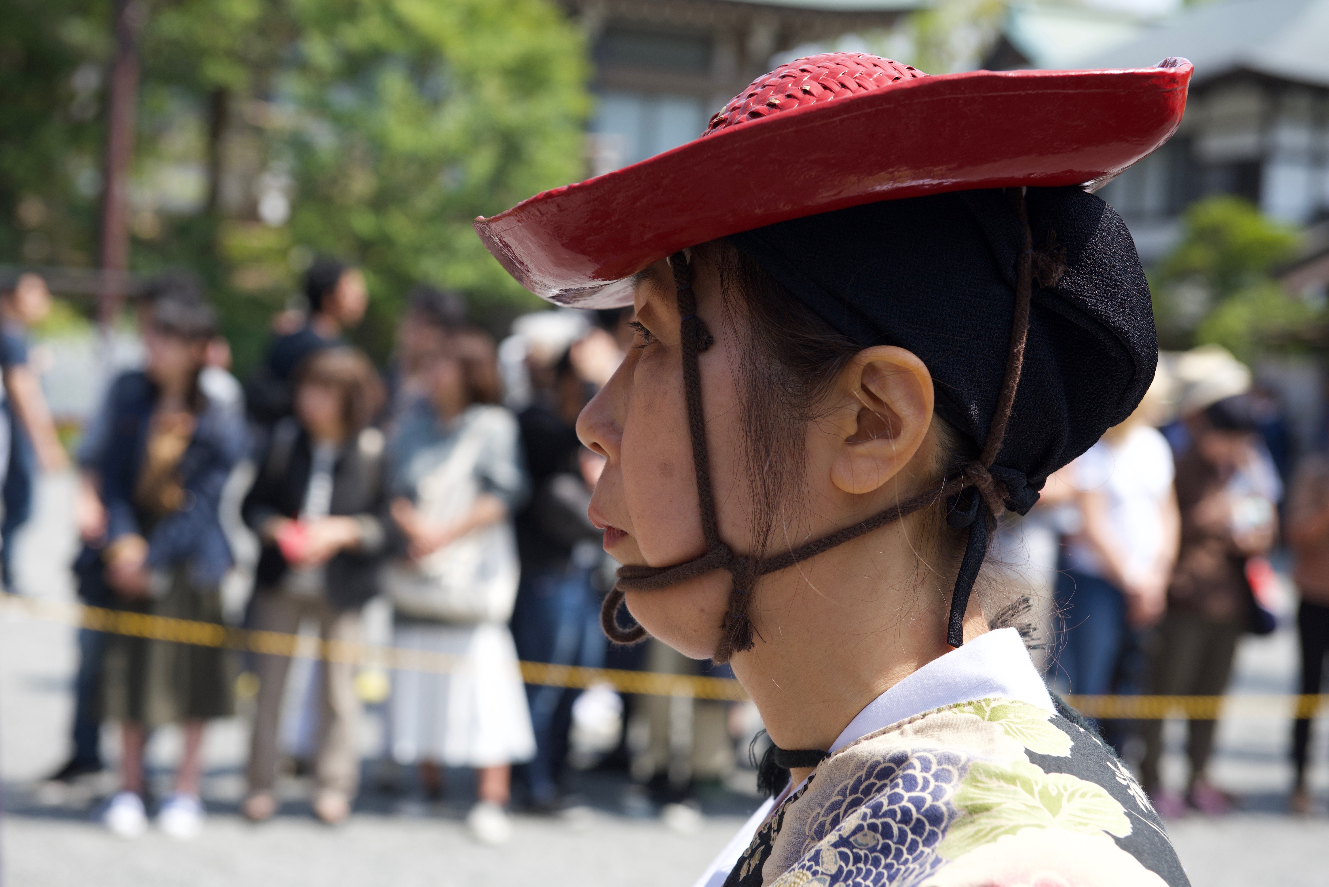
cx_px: 664
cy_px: 444
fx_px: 2585
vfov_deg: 19.5
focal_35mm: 70
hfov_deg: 28.8
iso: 250
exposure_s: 1/640
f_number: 6.3
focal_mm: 70
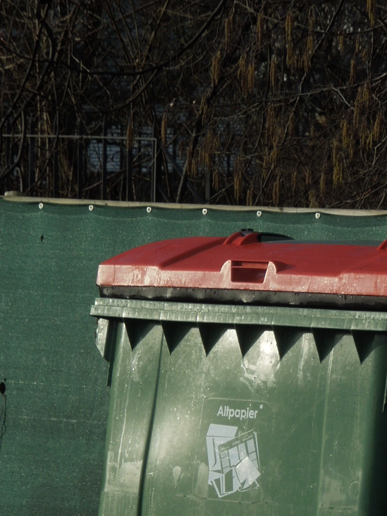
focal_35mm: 419
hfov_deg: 3.5
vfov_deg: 4.7
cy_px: 474
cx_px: 407
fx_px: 6246
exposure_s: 1/400
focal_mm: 34.4
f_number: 5
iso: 100
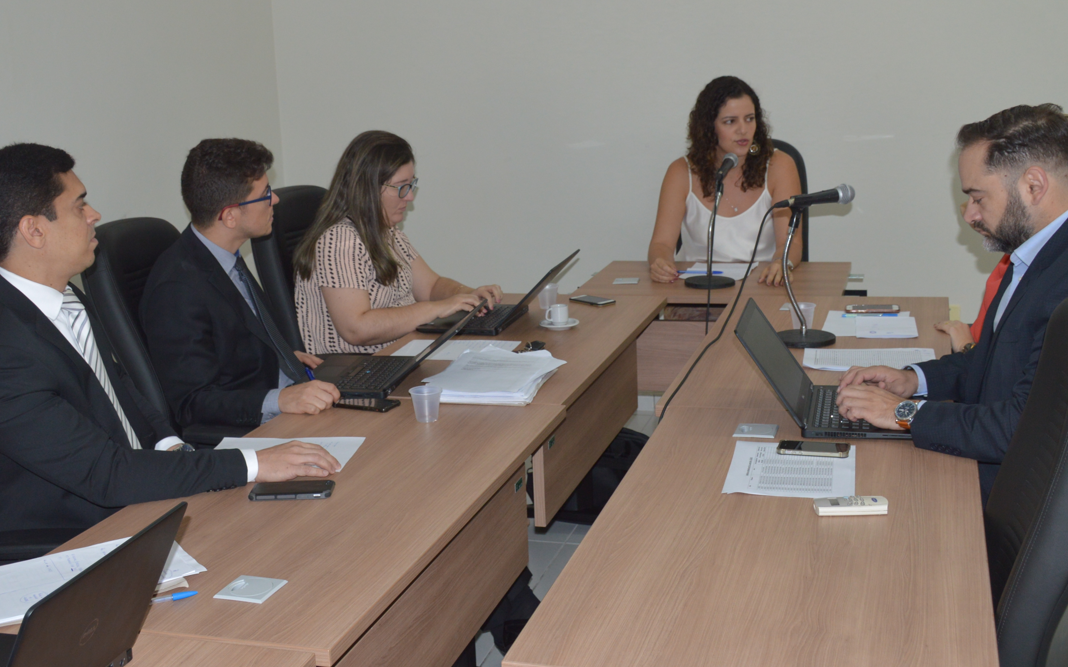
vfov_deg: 28.0
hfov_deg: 43.5
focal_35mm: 46
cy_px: 278
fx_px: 1339
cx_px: 511
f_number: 8
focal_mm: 22
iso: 400
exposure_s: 1/60
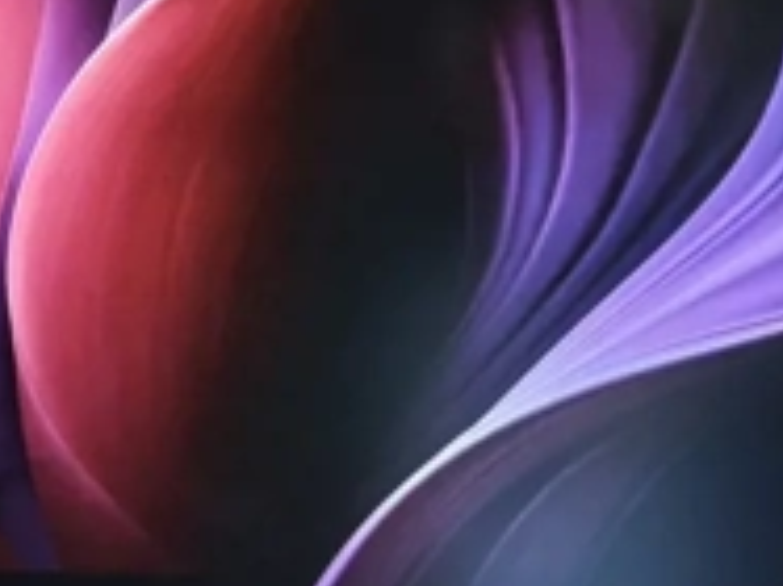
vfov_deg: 11.5
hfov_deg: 16.0
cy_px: 879
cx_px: 197
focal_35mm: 123
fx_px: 2780
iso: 3200
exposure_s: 1/20
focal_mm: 6.45
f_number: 1.62
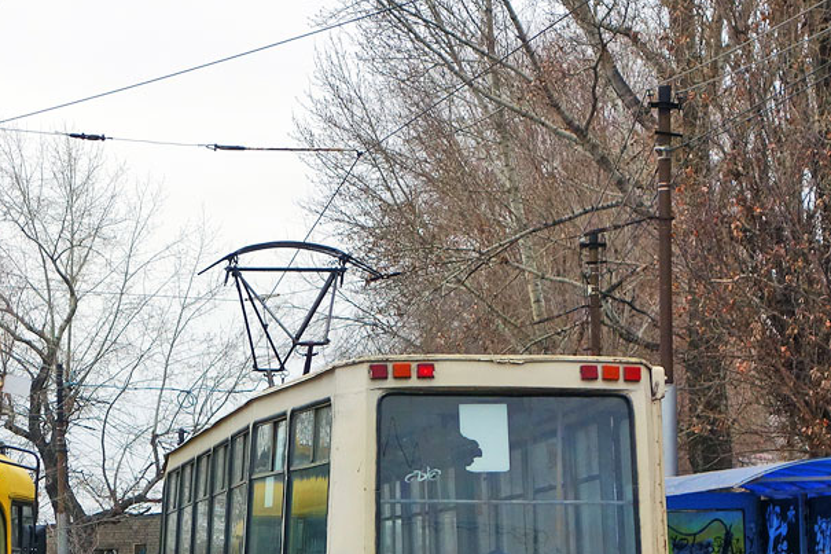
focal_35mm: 117
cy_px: 459
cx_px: 203
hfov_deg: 17.4
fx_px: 2700
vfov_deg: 11.7
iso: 320
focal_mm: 21.77
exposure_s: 1/500
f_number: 3.5
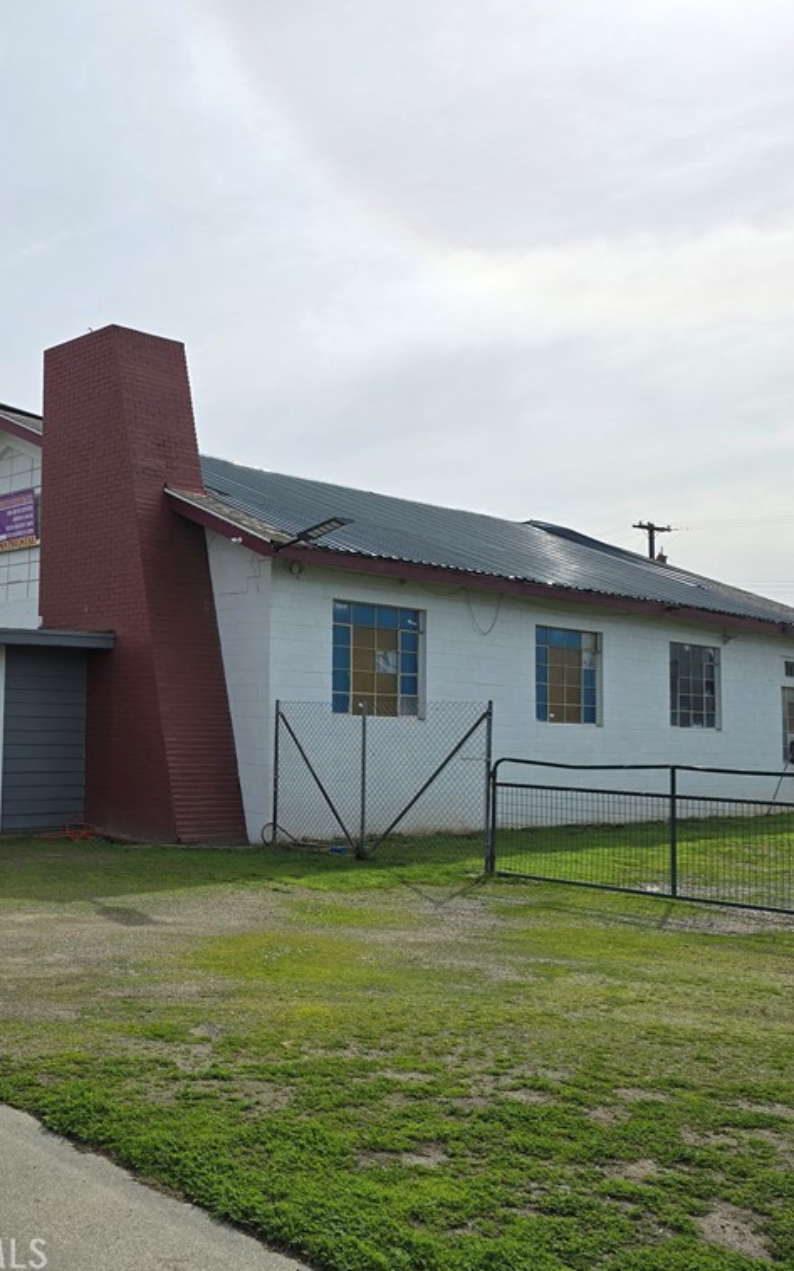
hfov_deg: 36.0
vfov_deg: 58.1
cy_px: 633
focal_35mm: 33
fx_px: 1143
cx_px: 79
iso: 12
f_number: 1.7
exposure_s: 1/1580
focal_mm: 6.3
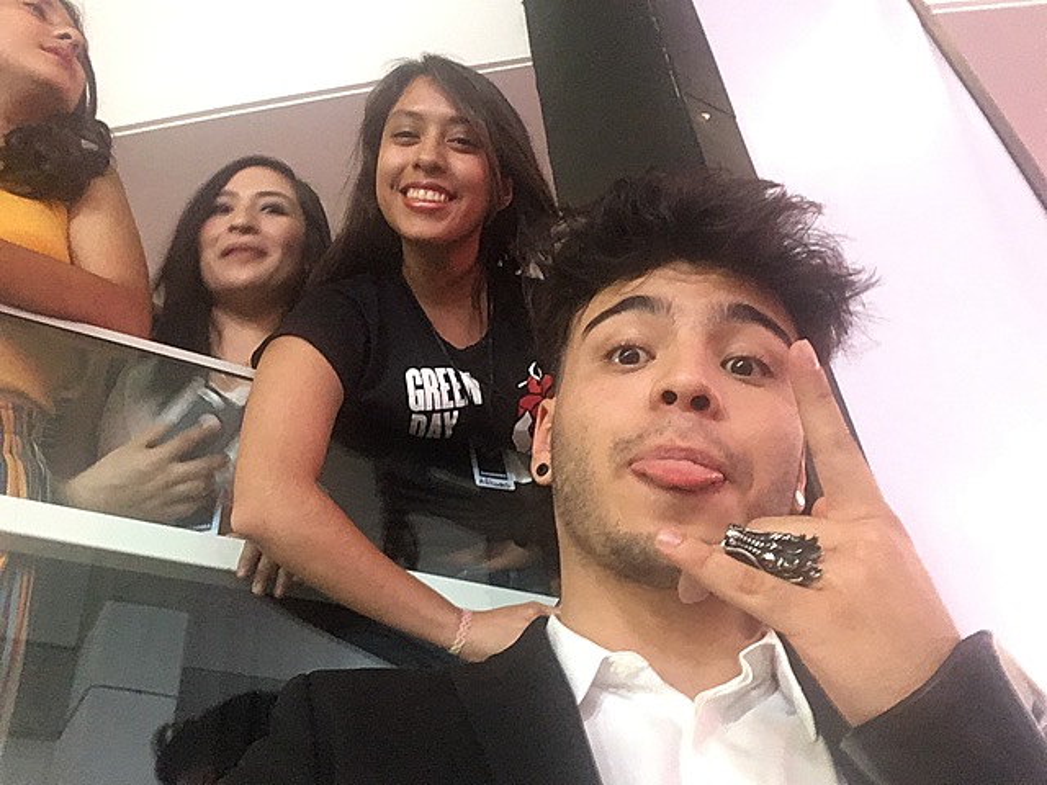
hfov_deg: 58.4
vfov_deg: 45.4
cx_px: 524
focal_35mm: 31
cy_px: 392
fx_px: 938
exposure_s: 1/15
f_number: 2.4
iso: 400
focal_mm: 2.15
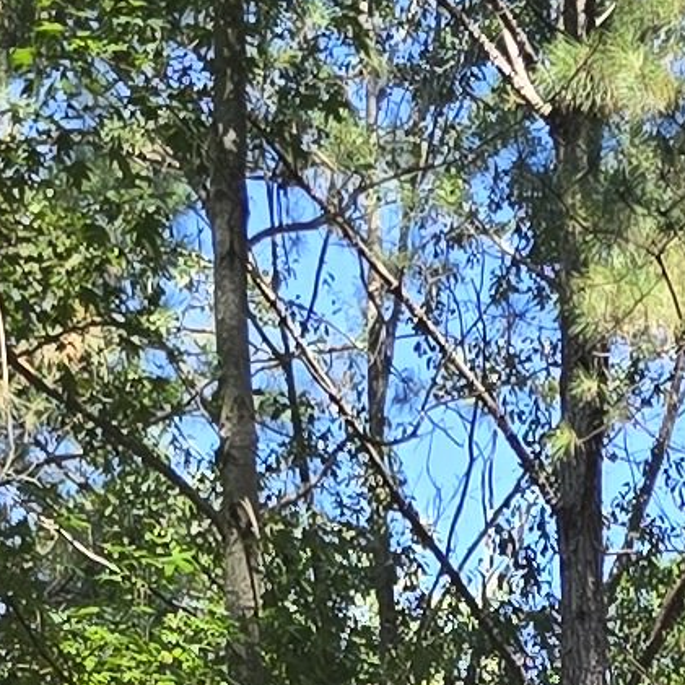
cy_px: 2421
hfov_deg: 9.1
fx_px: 4321
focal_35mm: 193
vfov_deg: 7.4
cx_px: 446
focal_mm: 6.3
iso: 16
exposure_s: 1/180
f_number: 1.7
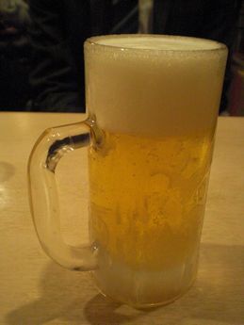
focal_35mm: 38
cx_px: 122
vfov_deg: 49.0
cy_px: 162
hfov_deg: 37.7
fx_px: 357
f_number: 3.1
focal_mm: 6.3
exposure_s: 1/50
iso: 800
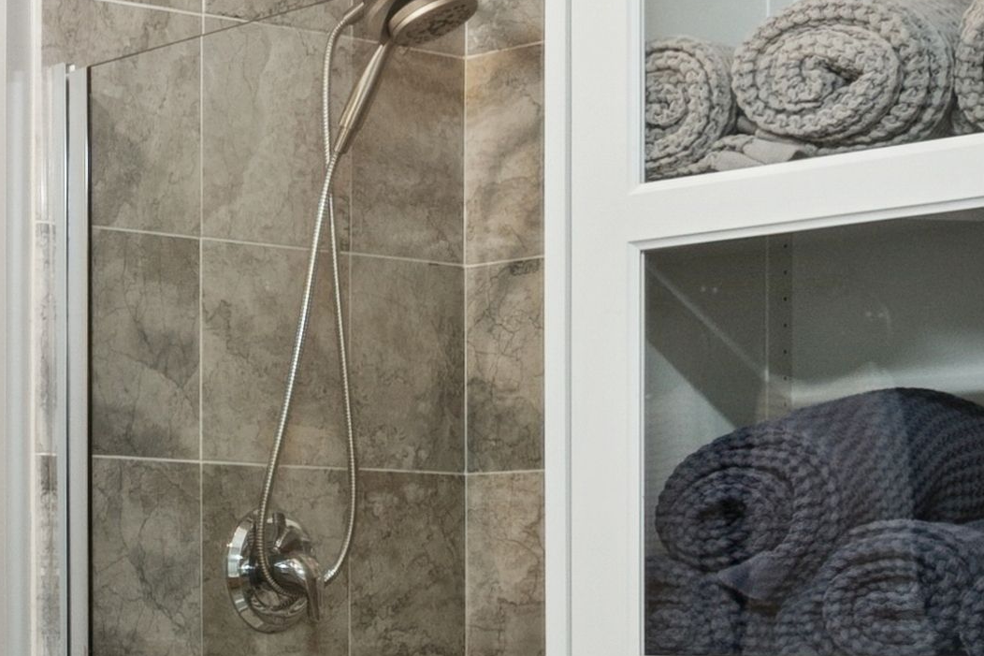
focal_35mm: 95
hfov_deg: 16.3
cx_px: -1014
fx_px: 2593
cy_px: 676
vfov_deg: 14.2
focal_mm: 16.5
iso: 400
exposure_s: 1/15
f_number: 8
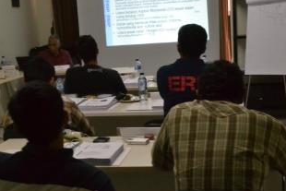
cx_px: 131
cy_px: 91
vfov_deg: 20.9
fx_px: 517
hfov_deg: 30.9
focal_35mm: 65
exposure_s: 1/8
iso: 3200
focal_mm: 30
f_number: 29
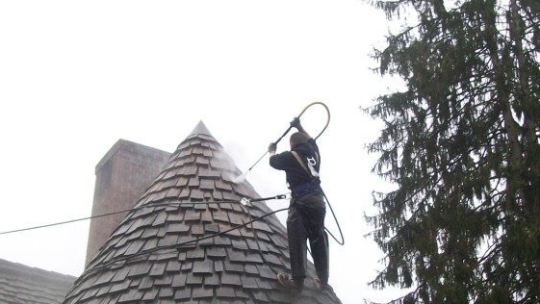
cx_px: 302
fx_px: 1031
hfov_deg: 29.3
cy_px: 254
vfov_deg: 16.6
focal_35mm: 72
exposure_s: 1/125
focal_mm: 6
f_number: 2.7
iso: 64
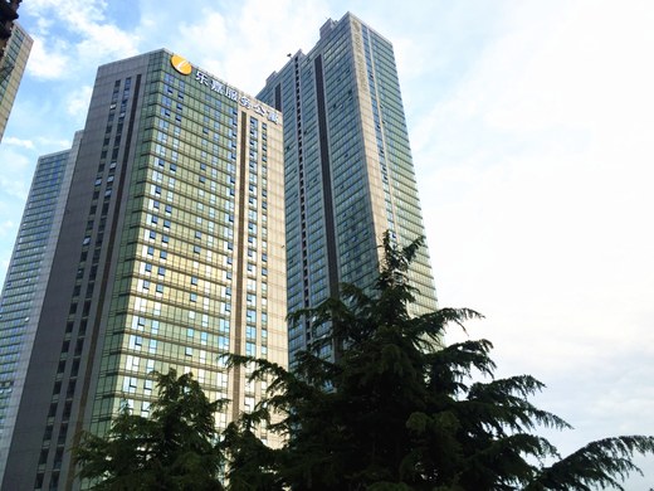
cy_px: 246
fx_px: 548
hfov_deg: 61.7
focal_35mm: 29
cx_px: 327
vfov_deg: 48.2
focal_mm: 4.15
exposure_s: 1/120
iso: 32
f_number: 2.2
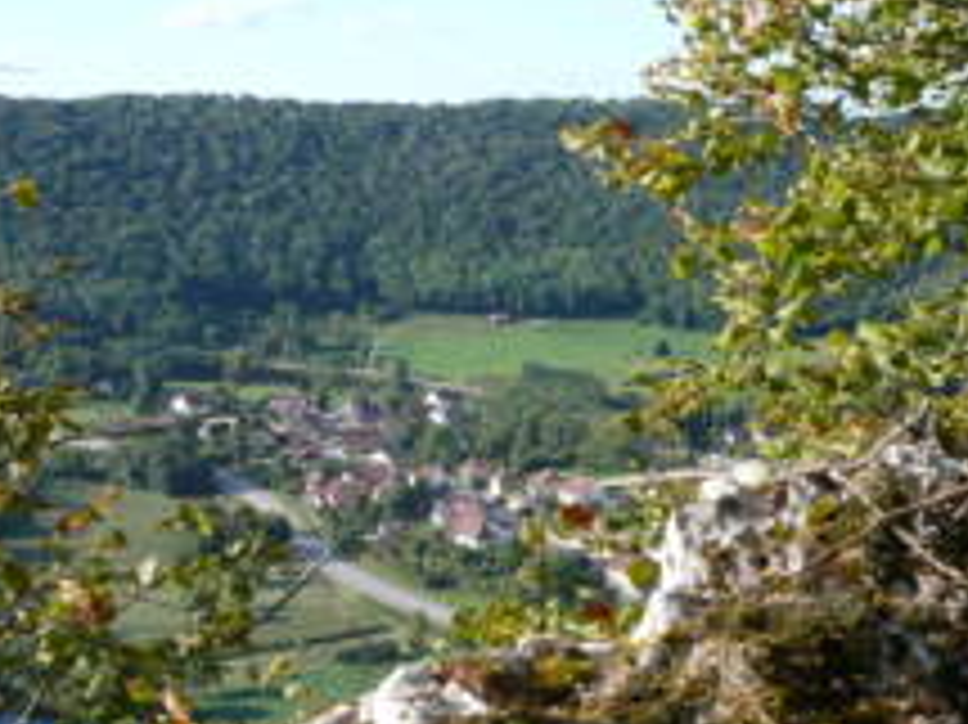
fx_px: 1593
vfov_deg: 25.6
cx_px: 410
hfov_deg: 33.7
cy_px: 402
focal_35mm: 57
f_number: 2.8
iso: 100
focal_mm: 5.8
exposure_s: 1/500
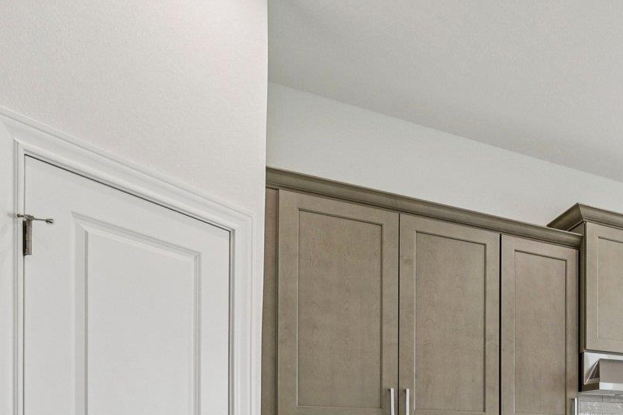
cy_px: 447
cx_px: 751
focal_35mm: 35
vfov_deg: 33.4
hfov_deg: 39.2
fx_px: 606
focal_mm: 14
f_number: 8
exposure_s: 1/50
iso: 400
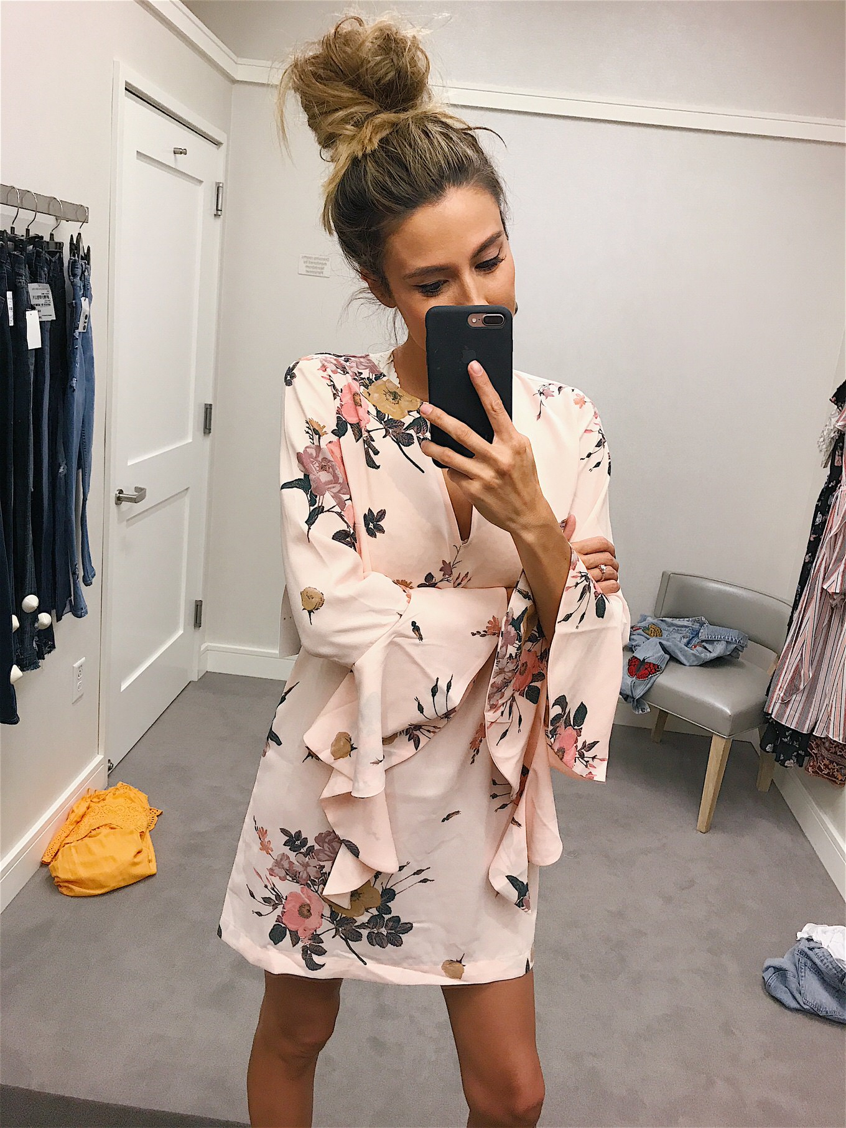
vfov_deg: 63.4
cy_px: 564
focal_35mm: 28
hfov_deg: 49.8
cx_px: 423
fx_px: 912
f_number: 1.8
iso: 32
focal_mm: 3.99
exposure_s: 1/30
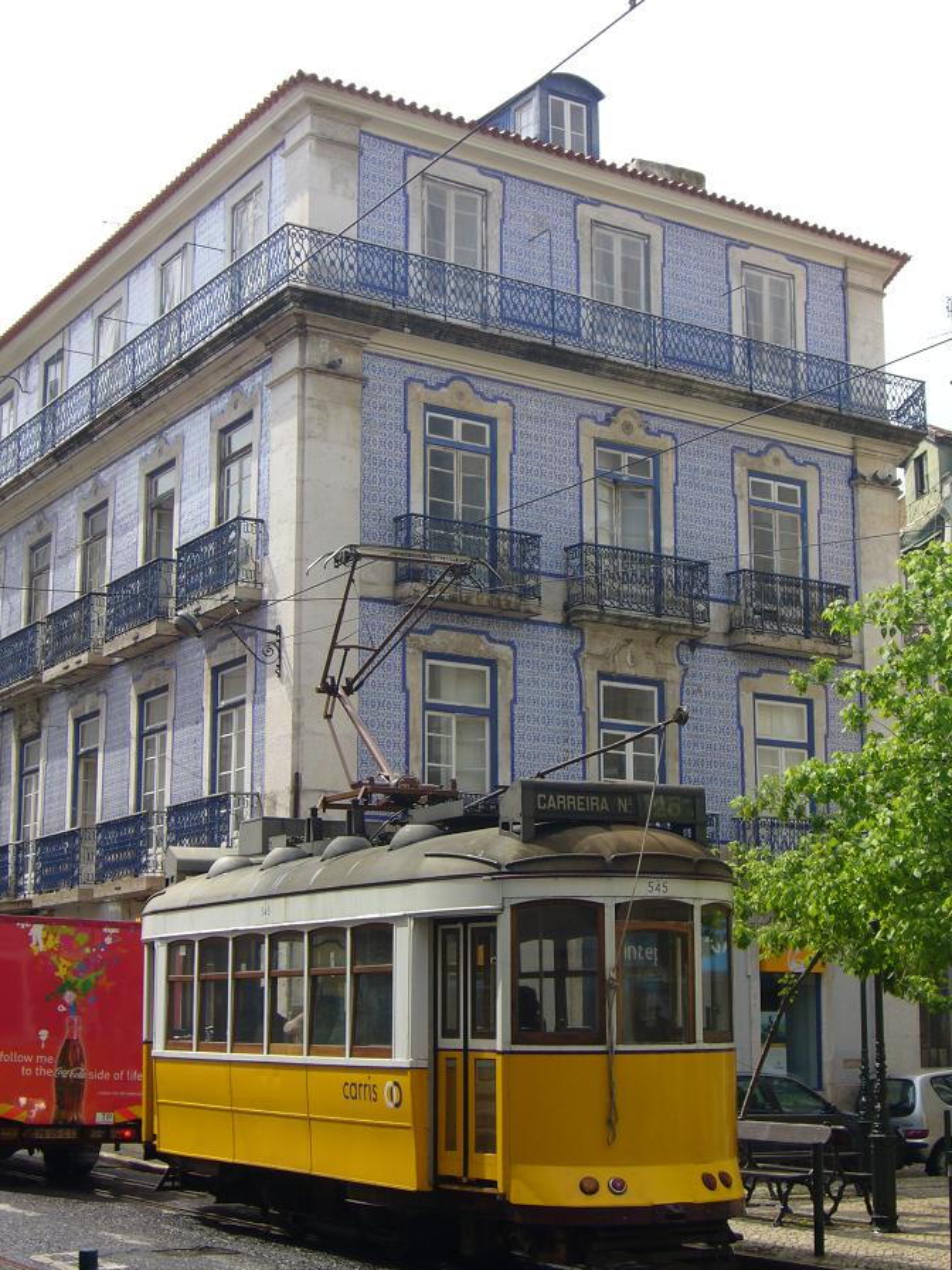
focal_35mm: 60
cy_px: 635
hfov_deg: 24.4
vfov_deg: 32.2
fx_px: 2200
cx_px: 476
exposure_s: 1/160
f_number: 7.3
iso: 80
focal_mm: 9.9
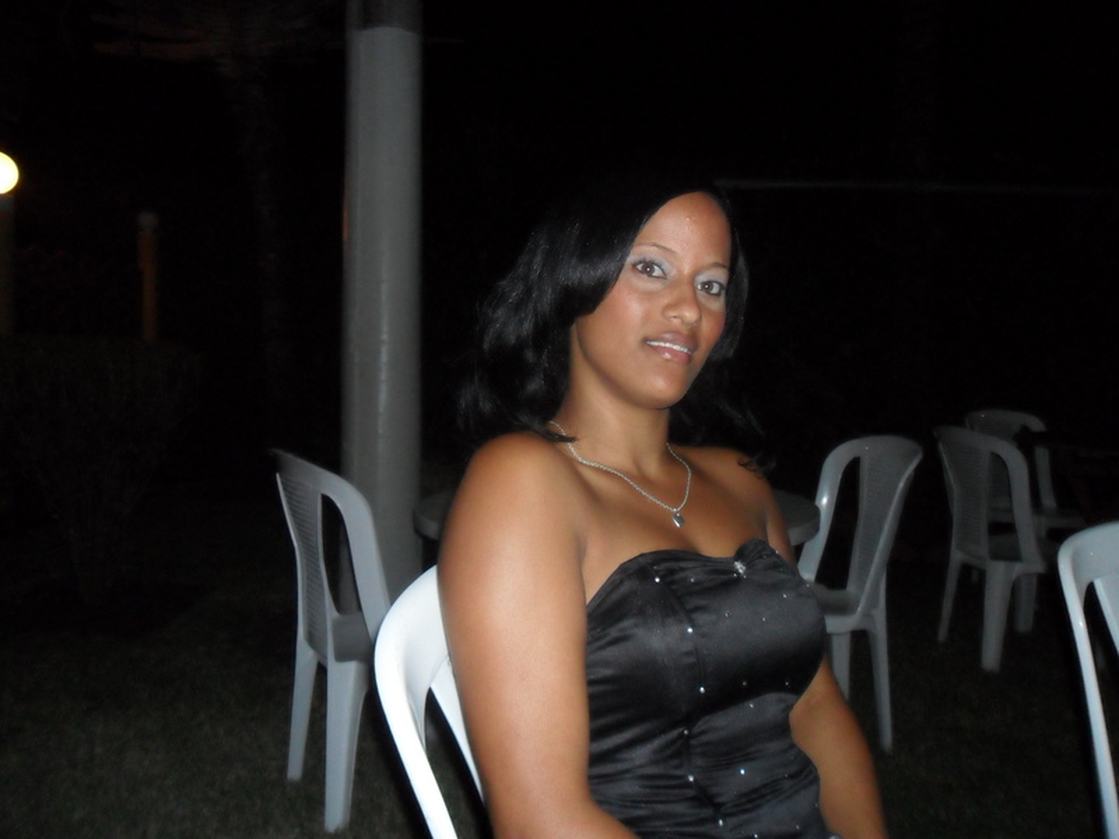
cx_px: 560
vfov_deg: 51.4
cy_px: 420
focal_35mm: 27
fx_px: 873
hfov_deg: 65.3
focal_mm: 4.9
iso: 400
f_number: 3.5
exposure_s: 1/45
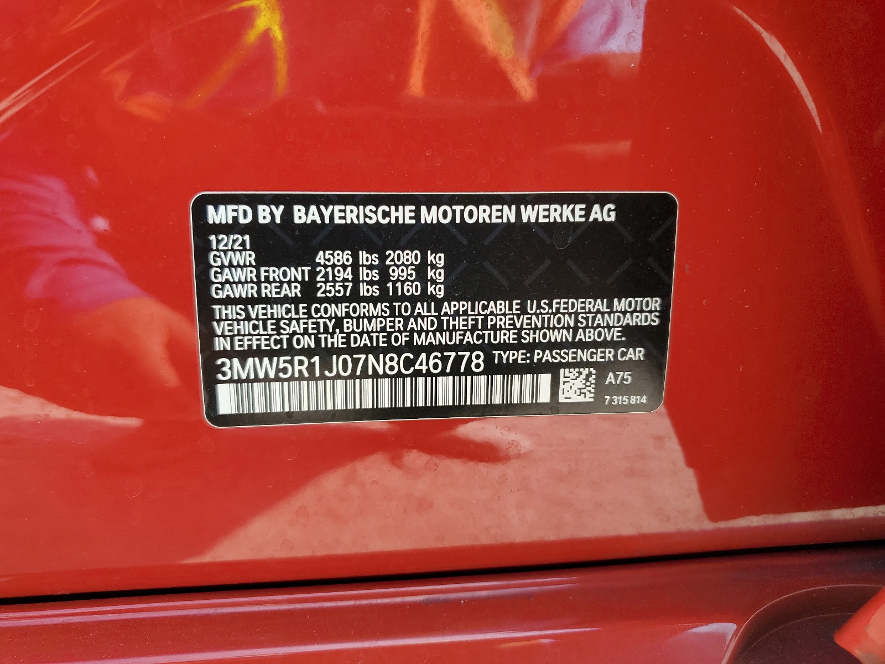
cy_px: 332
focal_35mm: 26
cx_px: 442
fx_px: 665
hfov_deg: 67.3
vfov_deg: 53.1
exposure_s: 1/455
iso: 50
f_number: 1.5
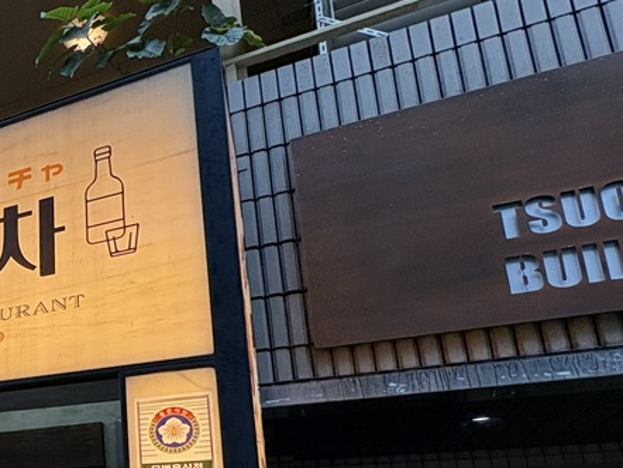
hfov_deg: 36.4
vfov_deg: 35.3
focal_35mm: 38
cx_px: -144
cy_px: 431
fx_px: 684
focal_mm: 2.22
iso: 50
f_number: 2.2
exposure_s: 1/238
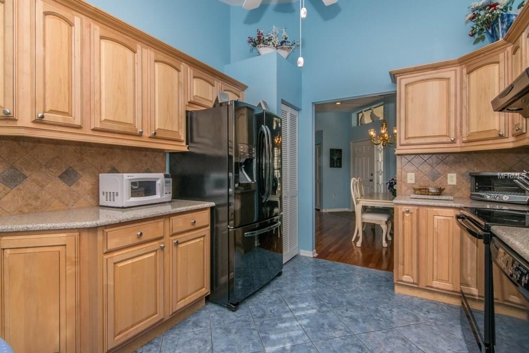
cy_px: 176
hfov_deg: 95.0
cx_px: 264
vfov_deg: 72.1
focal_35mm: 16
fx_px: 242
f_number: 13
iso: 640
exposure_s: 1/200
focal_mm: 11
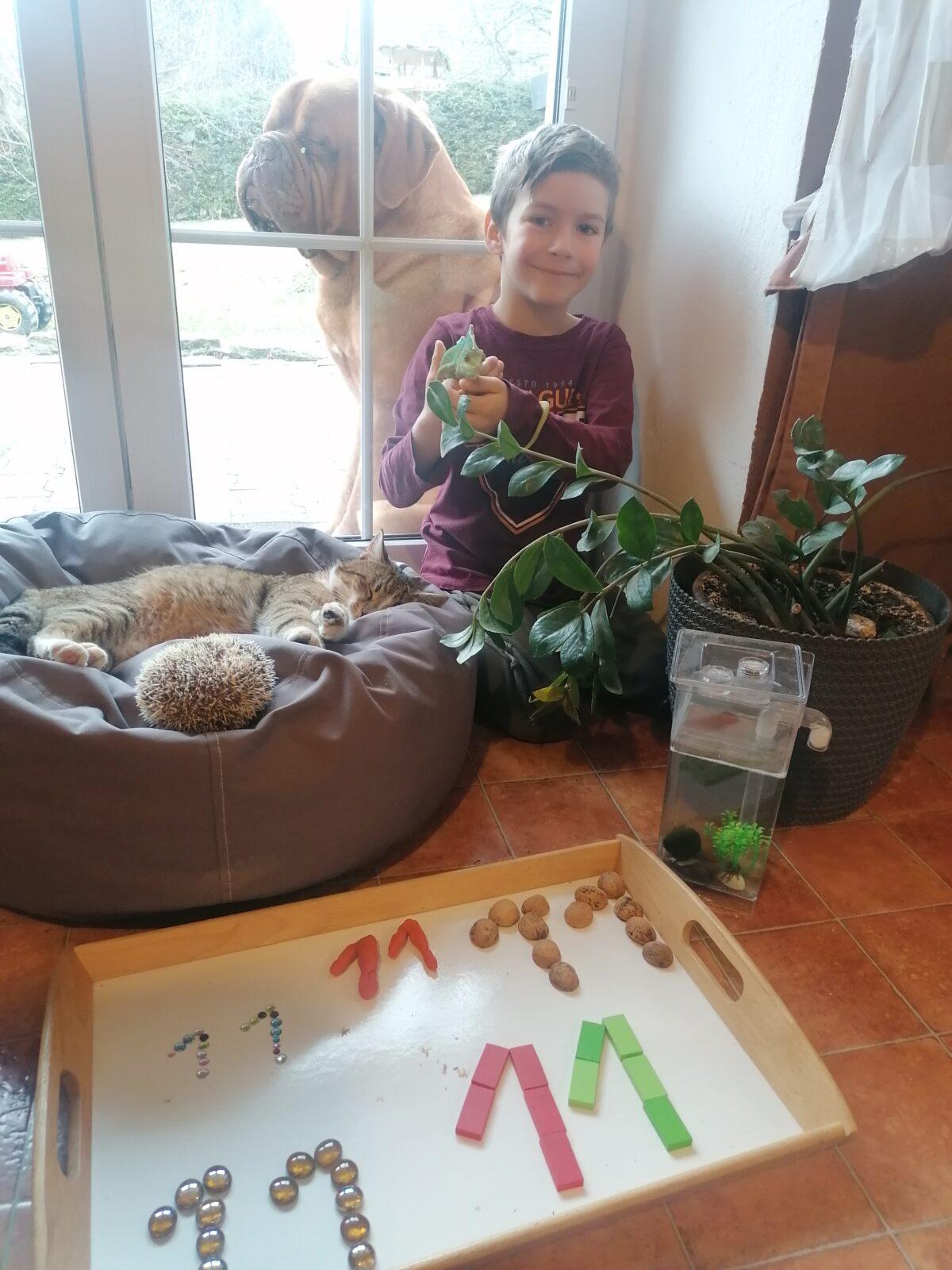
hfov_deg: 51.4
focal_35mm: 27
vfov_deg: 65.3
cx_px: 476
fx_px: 990
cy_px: 635
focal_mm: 4.75
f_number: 1.8
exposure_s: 1/33.3
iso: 200
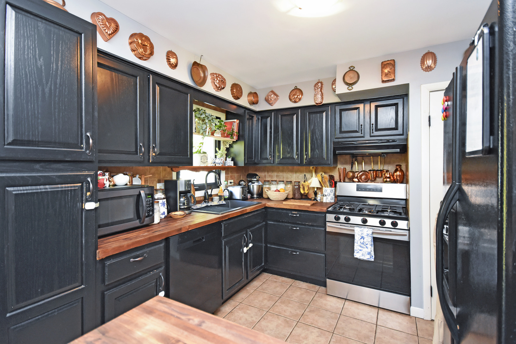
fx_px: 247
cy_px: 172
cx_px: 258
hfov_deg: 92.4
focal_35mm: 17
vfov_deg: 69.7
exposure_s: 1/60
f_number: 4.2
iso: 2200
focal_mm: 11.5
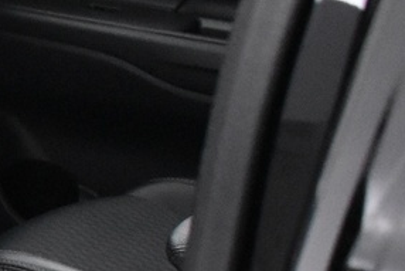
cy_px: 335
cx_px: -584
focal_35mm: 153
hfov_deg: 11.1
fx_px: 1722
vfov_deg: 8.9
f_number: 3.5
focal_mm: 18
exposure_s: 1/50
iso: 3200
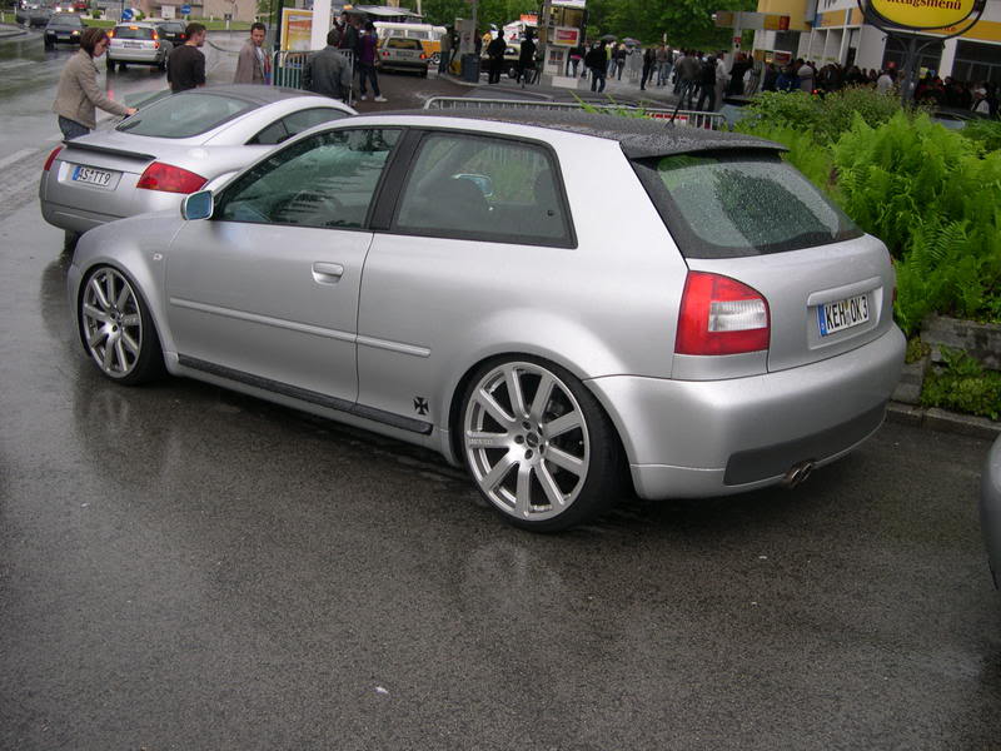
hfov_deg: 49.0
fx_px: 1099
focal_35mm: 38
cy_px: 376
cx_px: 500
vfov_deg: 37.7
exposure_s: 1/248
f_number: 2.8
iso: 100
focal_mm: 8
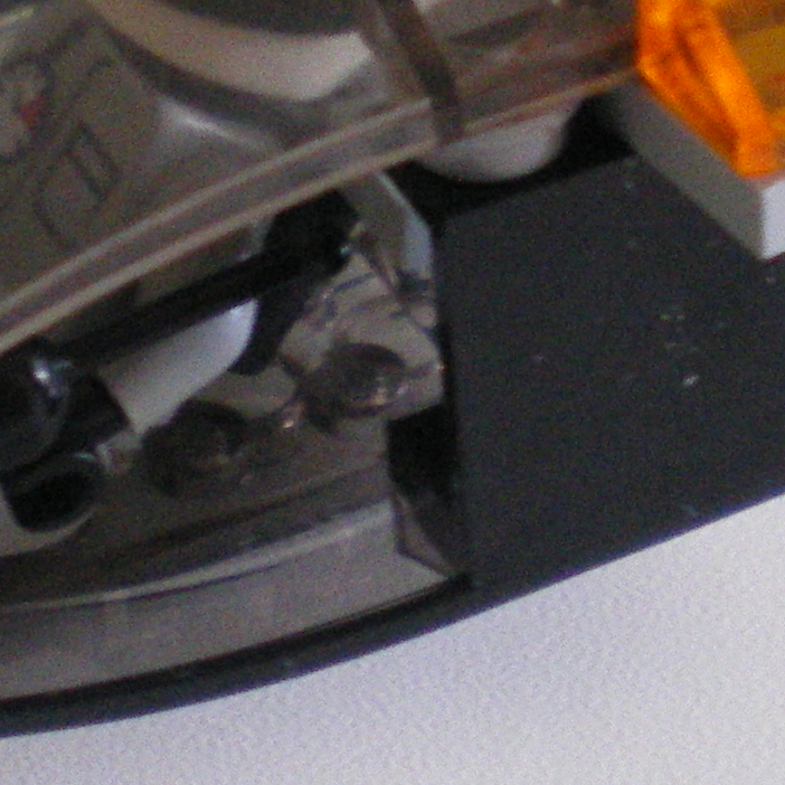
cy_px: 134
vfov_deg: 11.8
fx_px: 3772
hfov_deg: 11.9
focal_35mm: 147
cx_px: 243
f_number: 3.1
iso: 400
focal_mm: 6.3
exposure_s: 1/8
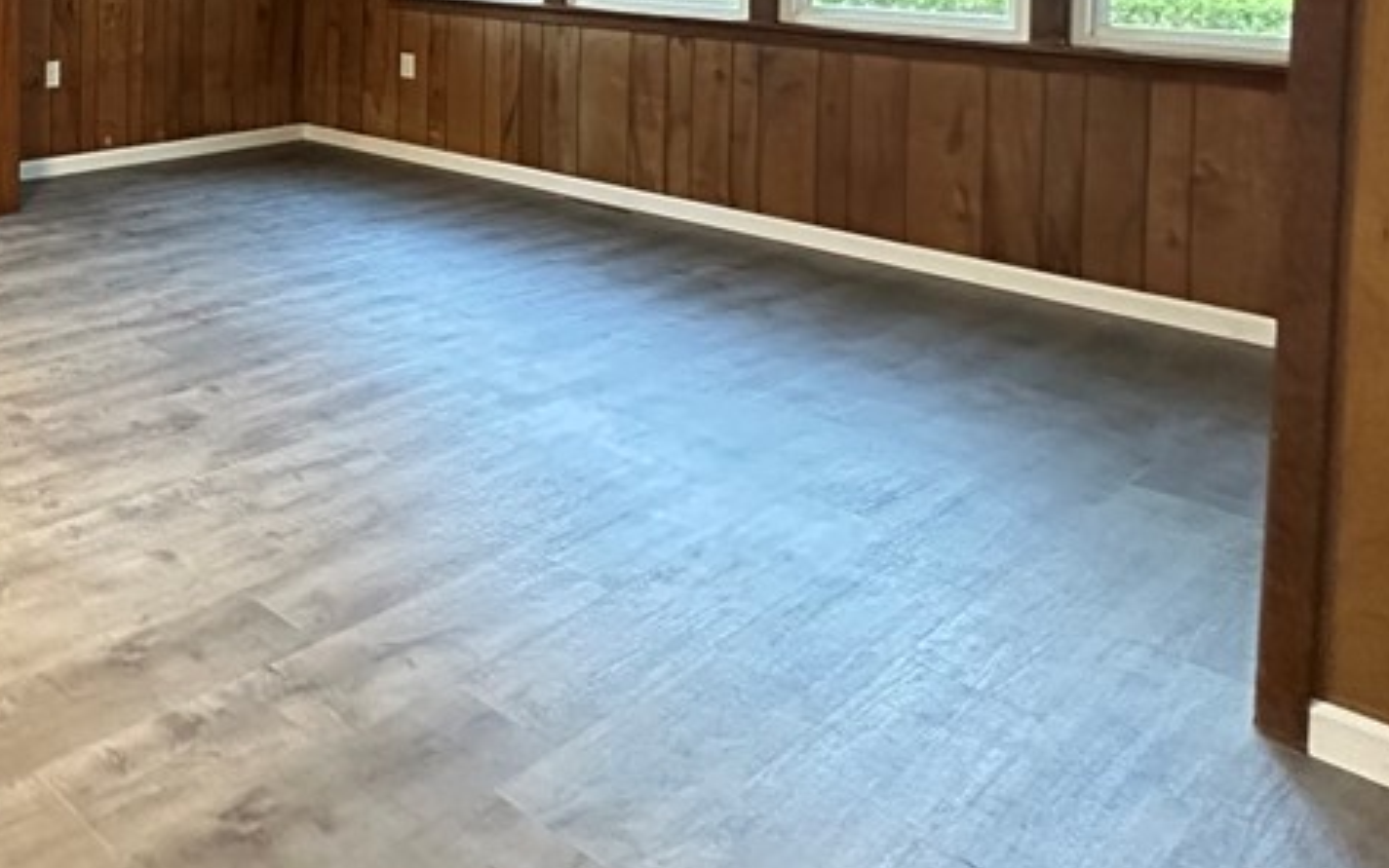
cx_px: -44
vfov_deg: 34.5
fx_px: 1211
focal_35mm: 32
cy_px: -67
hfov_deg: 47.7
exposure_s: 1/59
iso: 1250
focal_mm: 2.22
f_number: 2.2
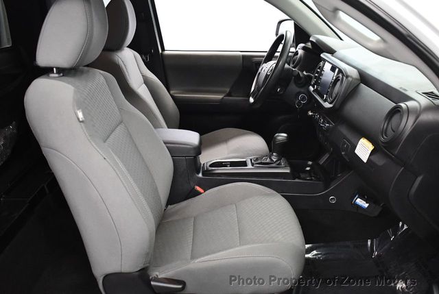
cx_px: 220
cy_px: 147
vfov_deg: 37.0
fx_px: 440
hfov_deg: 53.1
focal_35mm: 36
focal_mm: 18
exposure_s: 1/125
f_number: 3.5
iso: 2800
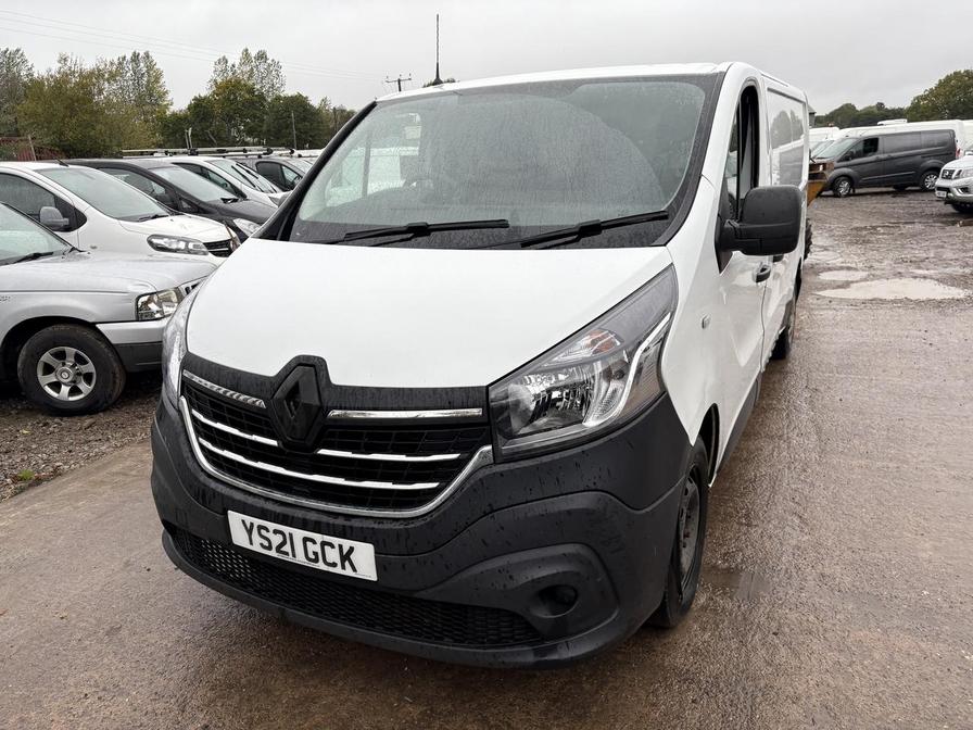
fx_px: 731
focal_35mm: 26
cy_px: 365
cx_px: 486
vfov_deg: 53.1
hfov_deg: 67.3
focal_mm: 5.96
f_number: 1.6
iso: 50
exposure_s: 1/419
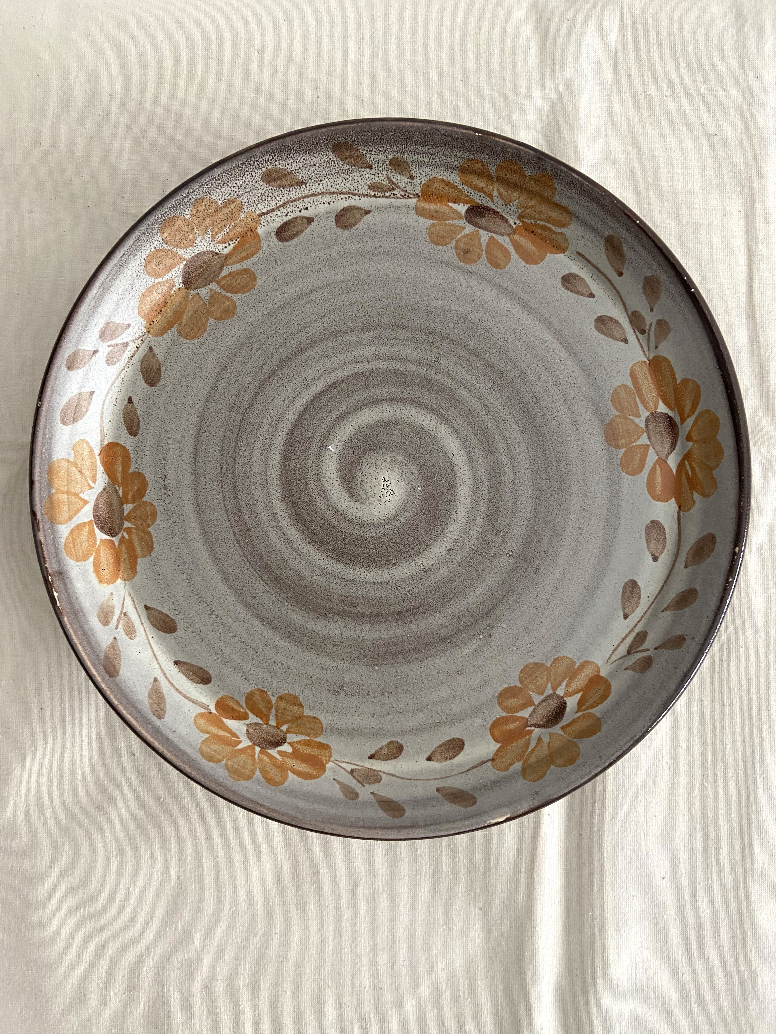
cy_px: 517
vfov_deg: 67.3
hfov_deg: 53.1
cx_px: 388
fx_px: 777
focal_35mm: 26
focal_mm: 4.25
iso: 160
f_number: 1.8
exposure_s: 1/60
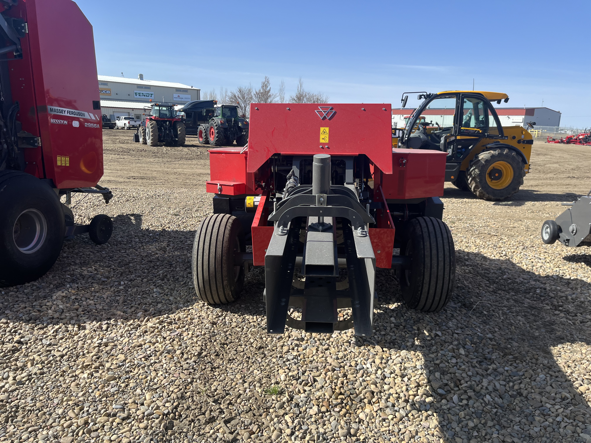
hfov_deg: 67.3
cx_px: 296
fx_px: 444
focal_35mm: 26
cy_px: 222
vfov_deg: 53.1
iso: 50
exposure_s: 1/2632
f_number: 1.6
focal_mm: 5.1
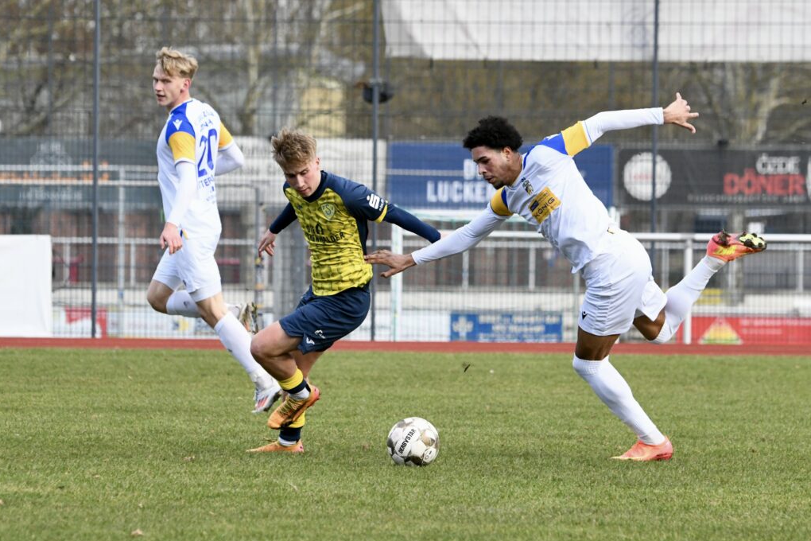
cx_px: 405
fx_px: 5654
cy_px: 271
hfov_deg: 8.2
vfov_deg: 5.5
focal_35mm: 251
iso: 3200
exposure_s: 1/1600
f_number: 7.1
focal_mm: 250
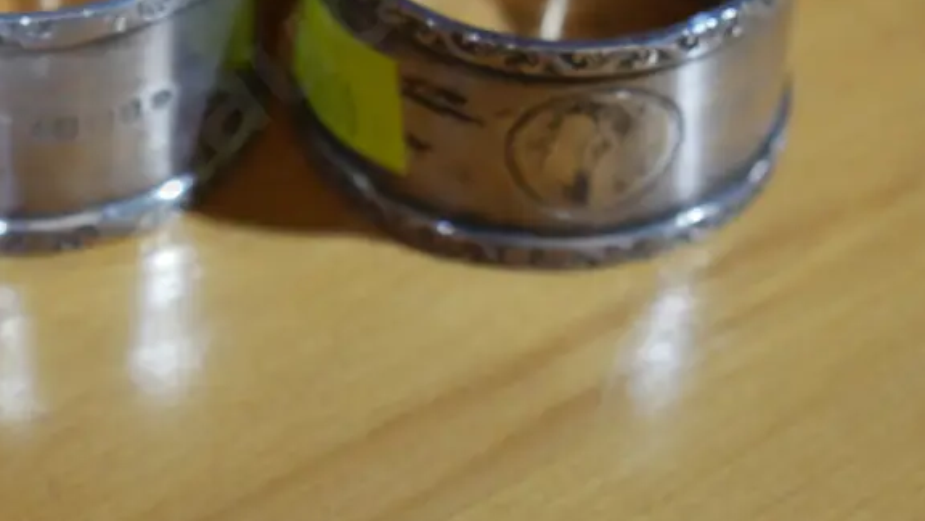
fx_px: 3139
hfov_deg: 16.7
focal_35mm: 128
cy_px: 51
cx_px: 302
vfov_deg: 9.4
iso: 1250
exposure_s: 1/80
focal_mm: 33
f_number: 5.4
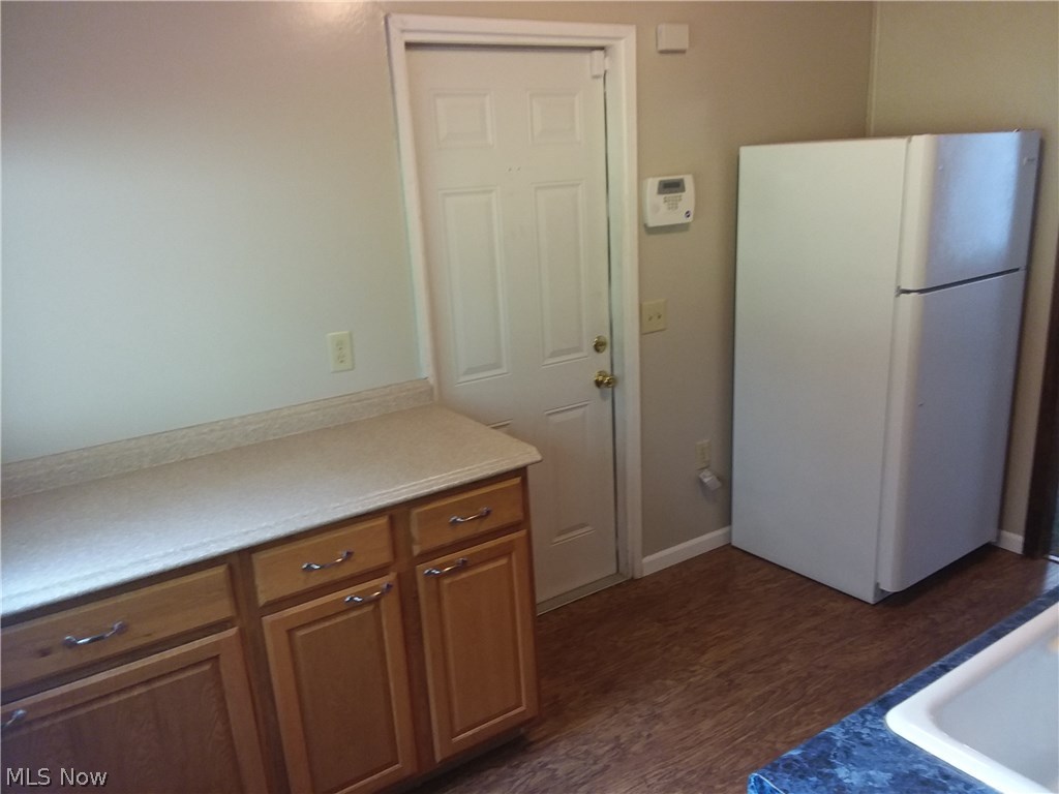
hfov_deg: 65.3
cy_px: 397
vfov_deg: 51.4
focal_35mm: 27
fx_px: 826
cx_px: 530
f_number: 1.9
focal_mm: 2.91
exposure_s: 1/30
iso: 100
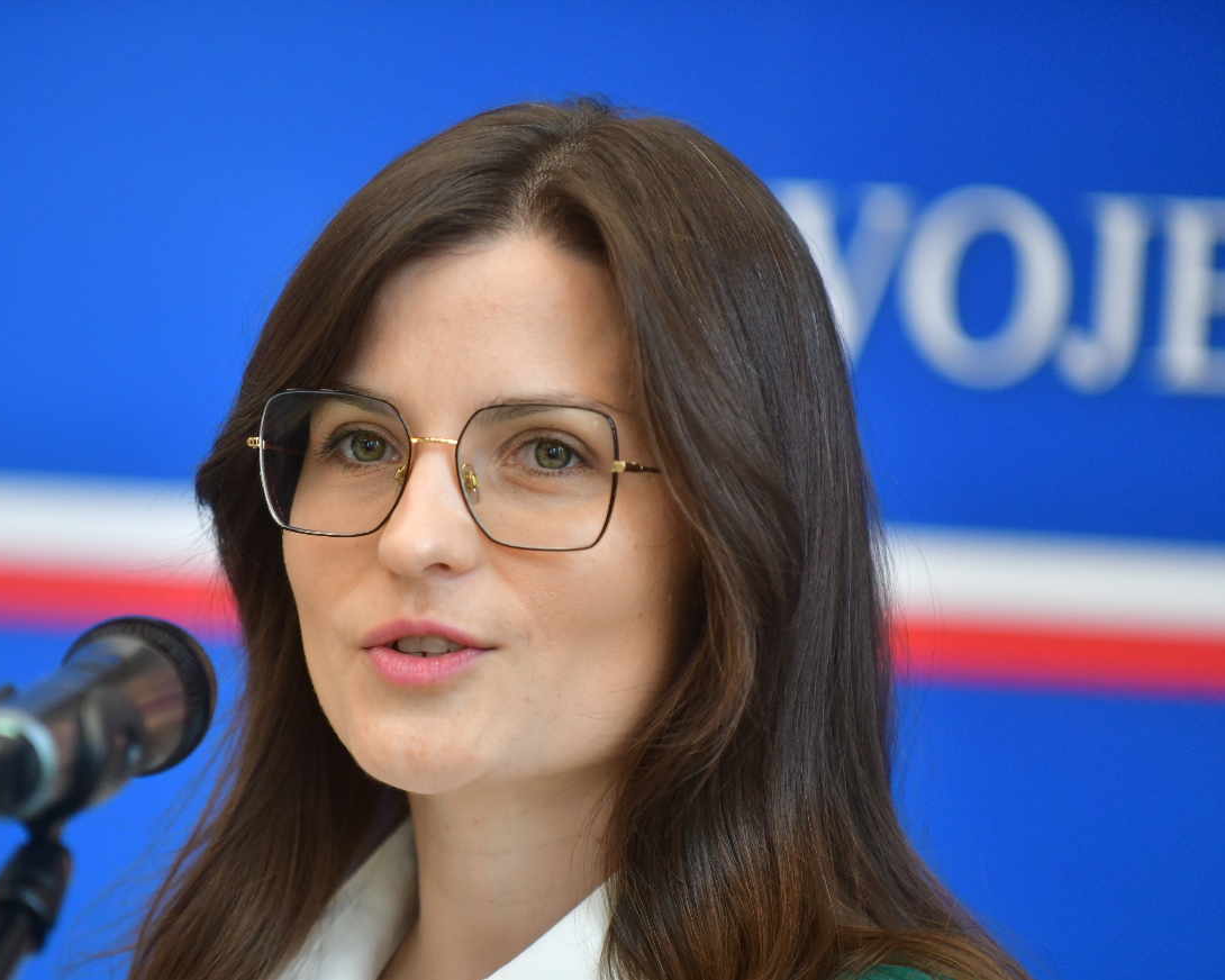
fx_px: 10115
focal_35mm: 279
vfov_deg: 5.5
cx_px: 451
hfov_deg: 6.9
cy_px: 579
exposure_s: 1/400
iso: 900
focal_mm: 200
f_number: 2.8
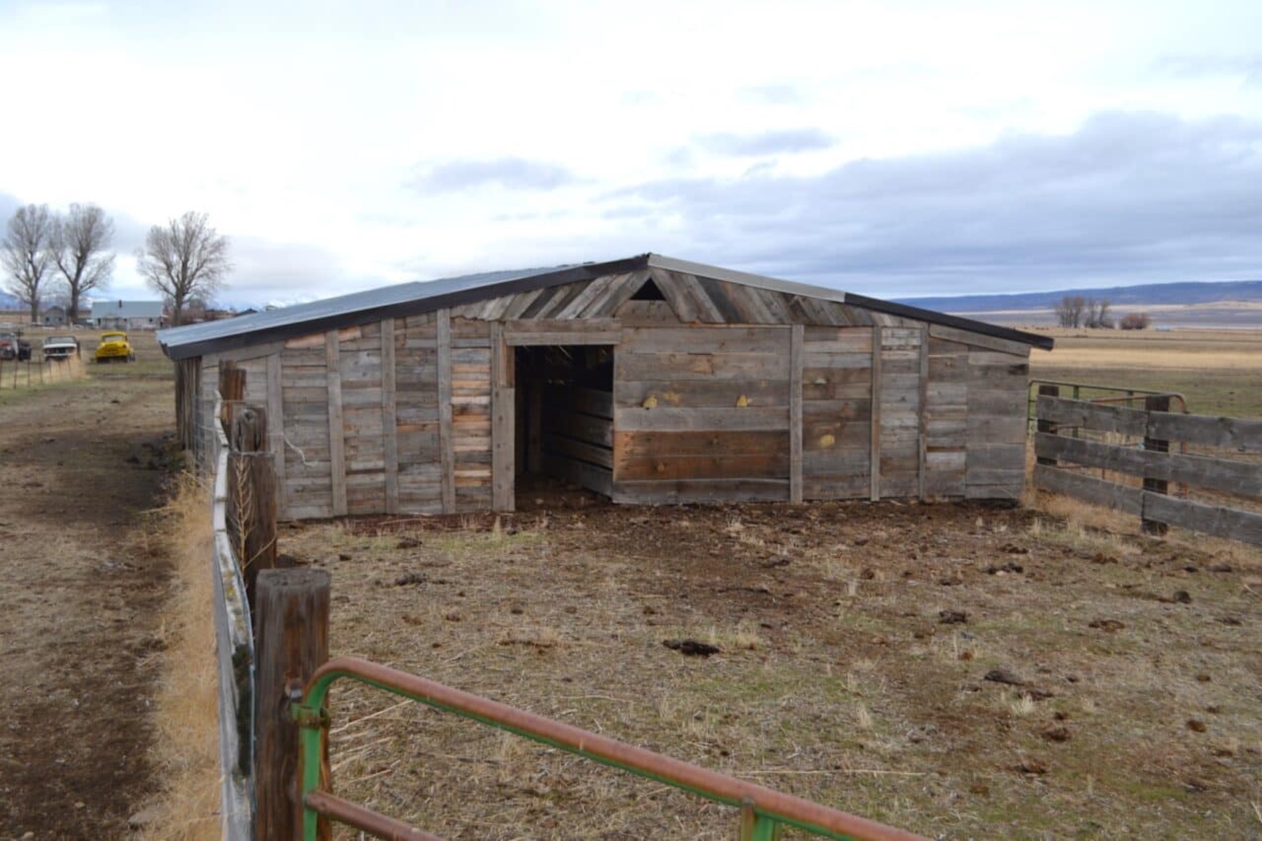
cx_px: 631
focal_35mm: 42
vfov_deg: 31.9
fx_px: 1472
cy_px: 420
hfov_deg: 46.4
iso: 100
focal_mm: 28
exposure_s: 1/200
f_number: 5.6
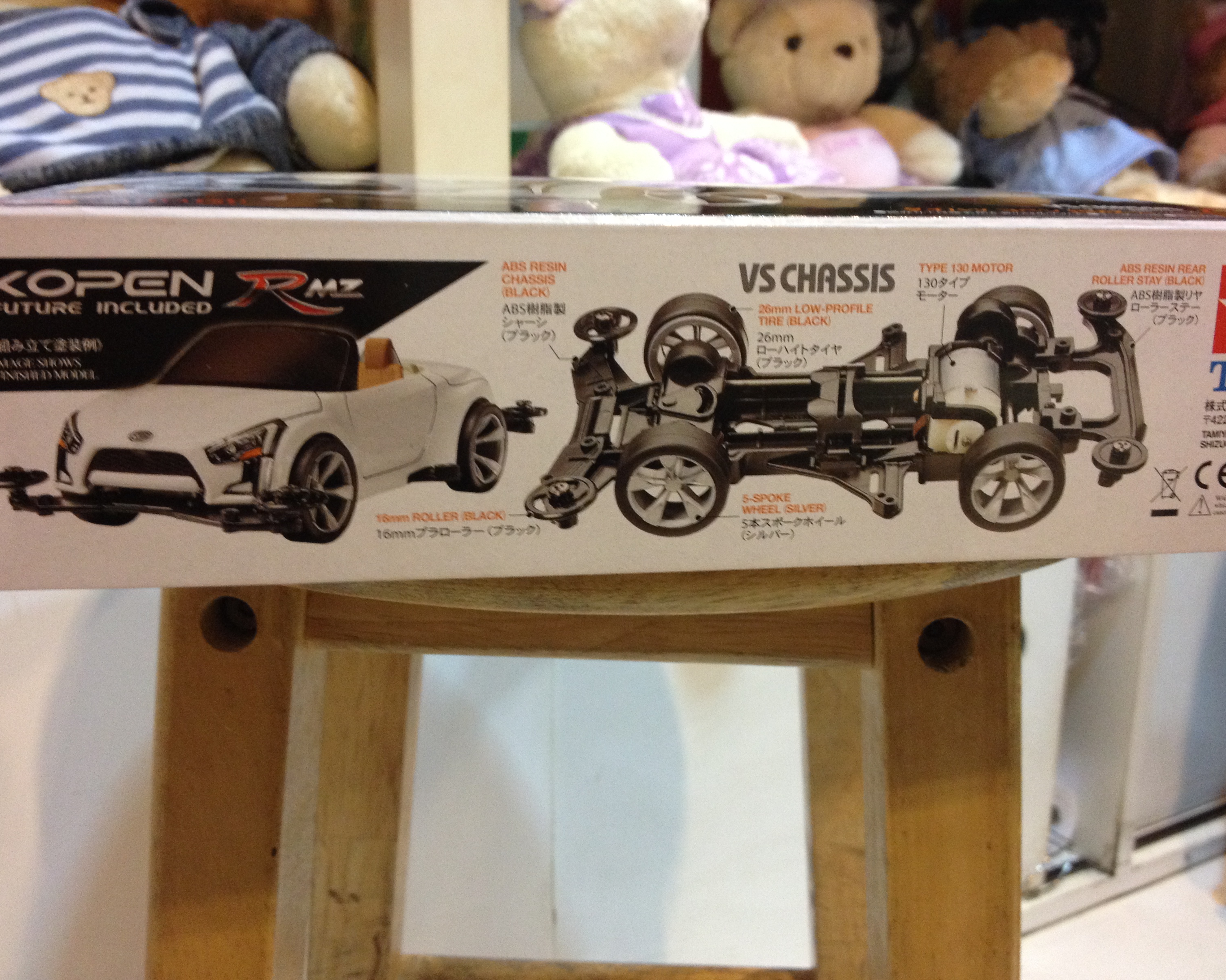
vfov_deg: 40.1
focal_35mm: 37
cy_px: 486
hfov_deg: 49.1
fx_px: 1342
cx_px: 648
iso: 250
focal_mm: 4.28
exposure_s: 1/20
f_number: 2.4
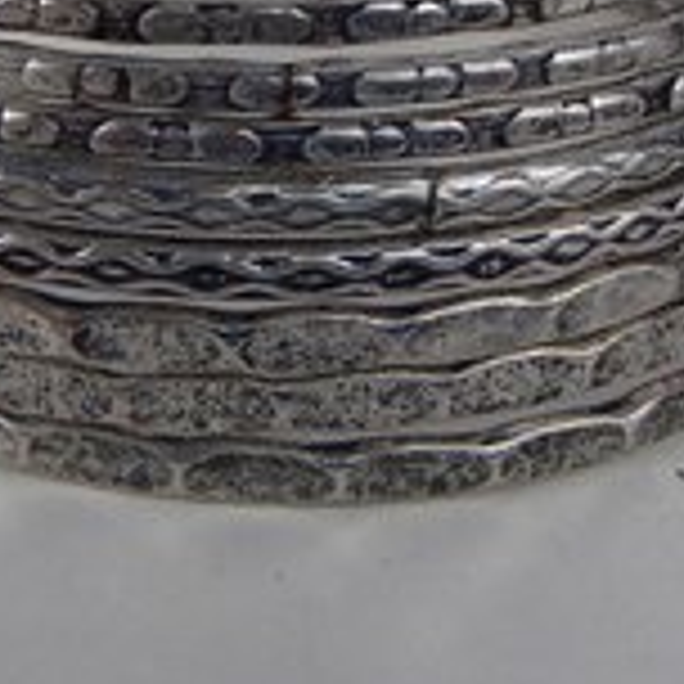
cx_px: 205
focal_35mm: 74
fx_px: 1654
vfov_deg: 23.0
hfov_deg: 23.2
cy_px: 128
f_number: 4.7
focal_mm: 6.64
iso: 250
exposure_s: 1/160
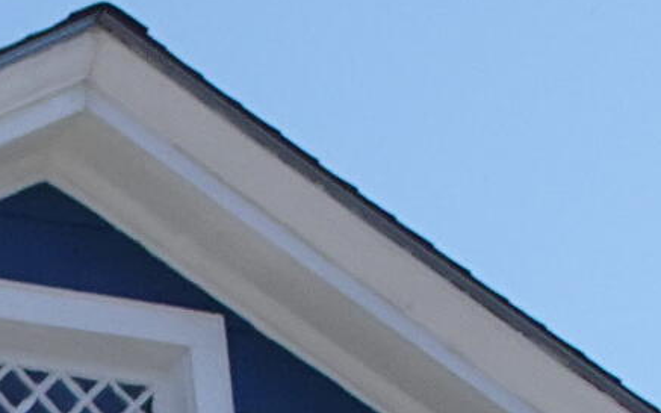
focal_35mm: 211
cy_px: 1548
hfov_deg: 9.1
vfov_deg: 5.5
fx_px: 3801
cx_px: -829
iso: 80
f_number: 3.5
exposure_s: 1/640
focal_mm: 4.96
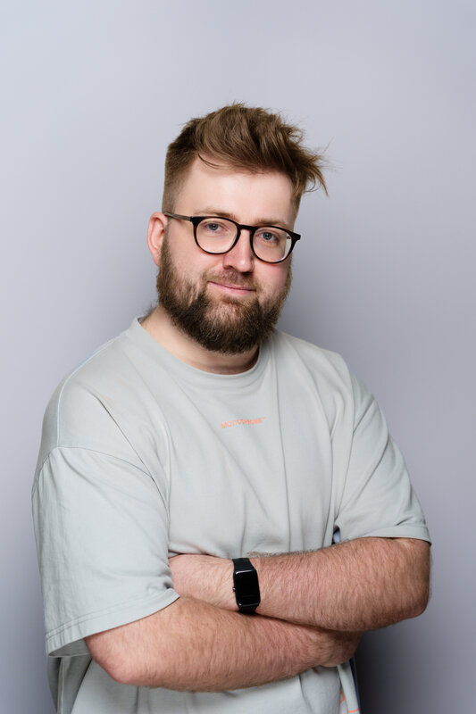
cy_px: 357
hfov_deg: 18.9
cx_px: 238
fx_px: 1429
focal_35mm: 72
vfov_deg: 28.1
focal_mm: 72
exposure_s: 1/2000
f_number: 3.5
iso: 250
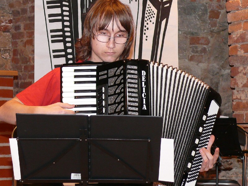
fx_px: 1024
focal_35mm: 143
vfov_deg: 10.4
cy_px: 93
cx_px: 124
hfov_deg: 13.8
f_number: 3.2
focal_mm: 17
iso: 200
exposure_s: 1/30
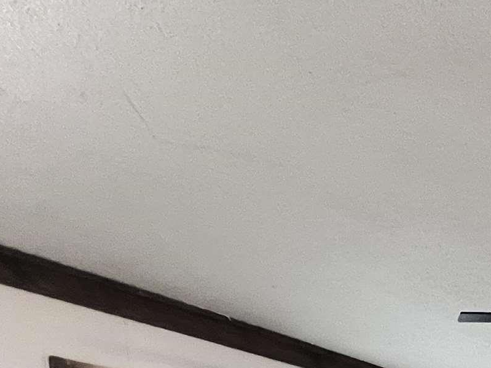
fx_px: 709
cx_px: 665
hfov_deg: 29.4
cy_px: 697
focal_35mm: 50
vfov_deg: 19.6
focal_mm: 1.57
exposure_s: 1/60
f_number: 1.8
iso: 500
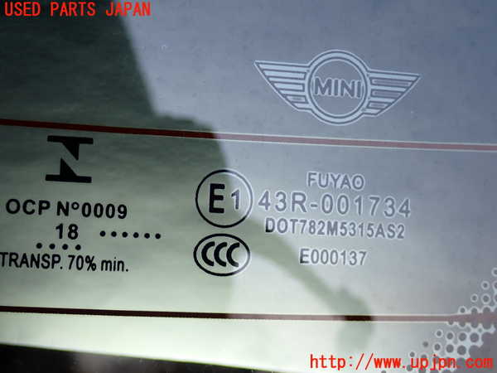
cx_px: 248
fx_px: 1106
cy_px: 186
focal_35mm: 77
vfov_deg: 19.1
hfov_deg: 25.3
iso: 100
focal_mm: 13.65
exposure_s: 1/125
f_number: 4.1
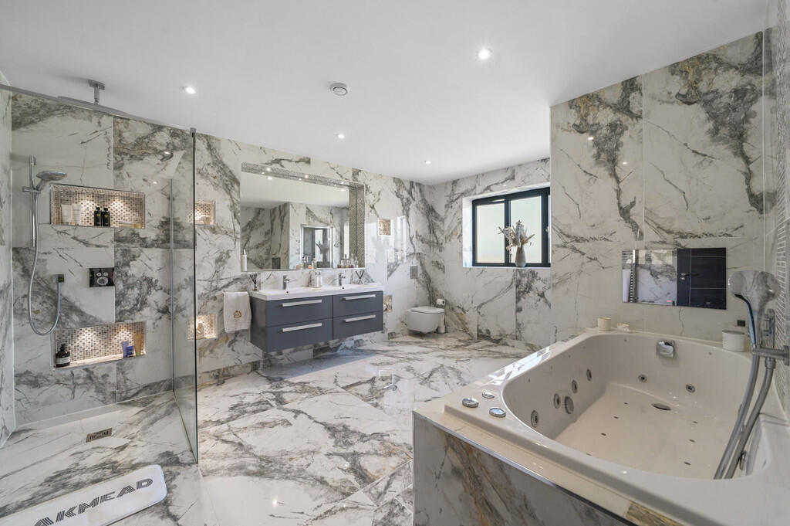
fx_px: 307
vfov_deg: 81.1
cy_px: 263
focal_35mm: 14
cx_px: 395
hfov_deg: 104.3
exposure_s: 1/2.5
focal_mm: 14
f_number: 8
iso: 400
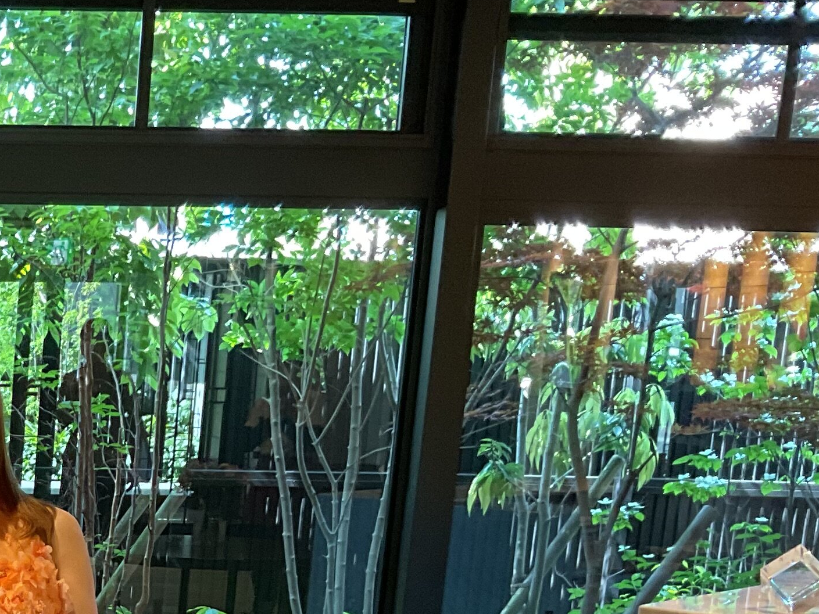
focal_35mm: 83
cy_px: 851
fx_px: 1964
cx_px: -235
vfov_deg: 16.6
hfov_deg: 21.4
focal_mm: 3
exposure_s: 1/50
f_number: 1.8
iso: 80
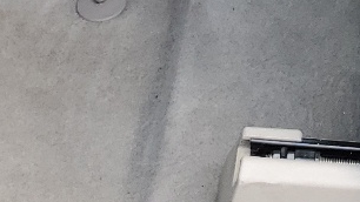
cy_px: -467
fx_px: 1413
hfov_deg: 14.2
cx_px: 387
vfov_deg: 7.1
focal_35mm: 148
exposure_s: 1/303
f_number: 1.5
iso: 50
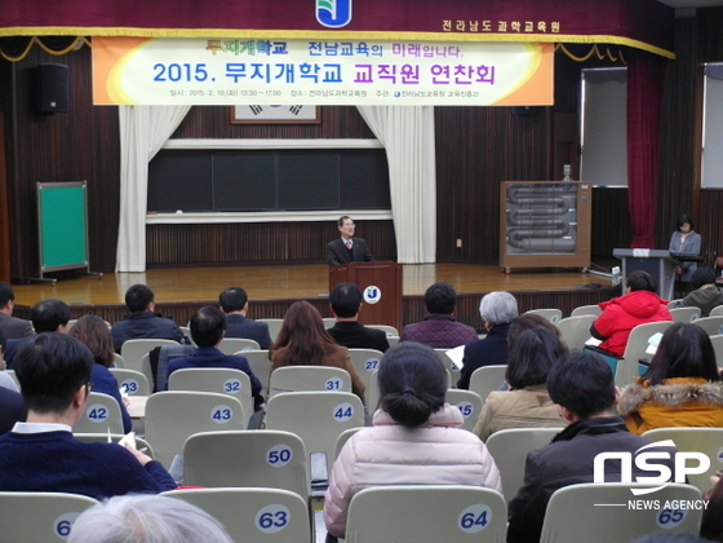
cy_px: 272
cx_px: 362
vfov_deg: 29.7
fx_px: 1023
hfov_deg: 38.9
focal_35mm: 49
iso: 200
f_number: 2.5
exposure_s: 1/45
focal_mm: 10.7
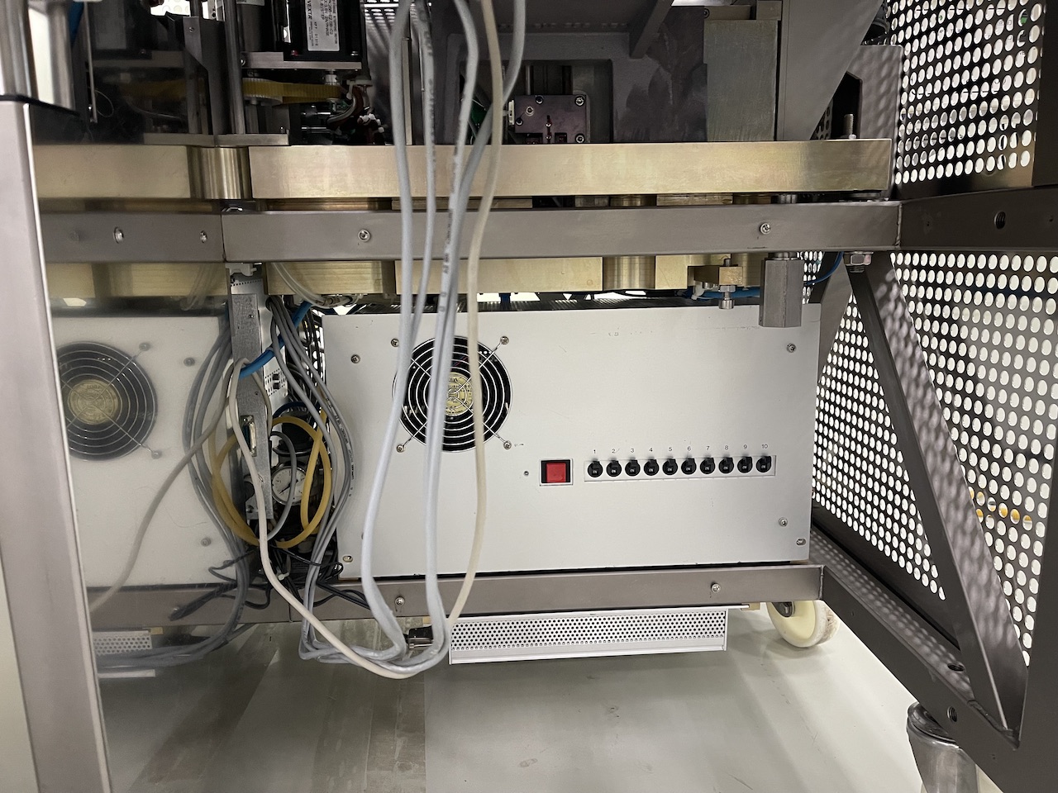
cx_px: 529
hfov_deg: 69.4
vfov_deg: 54.9
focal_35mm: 25
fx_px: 764
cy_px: 396
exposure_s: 1/60
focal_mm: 5.1
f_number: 1.6
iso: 400
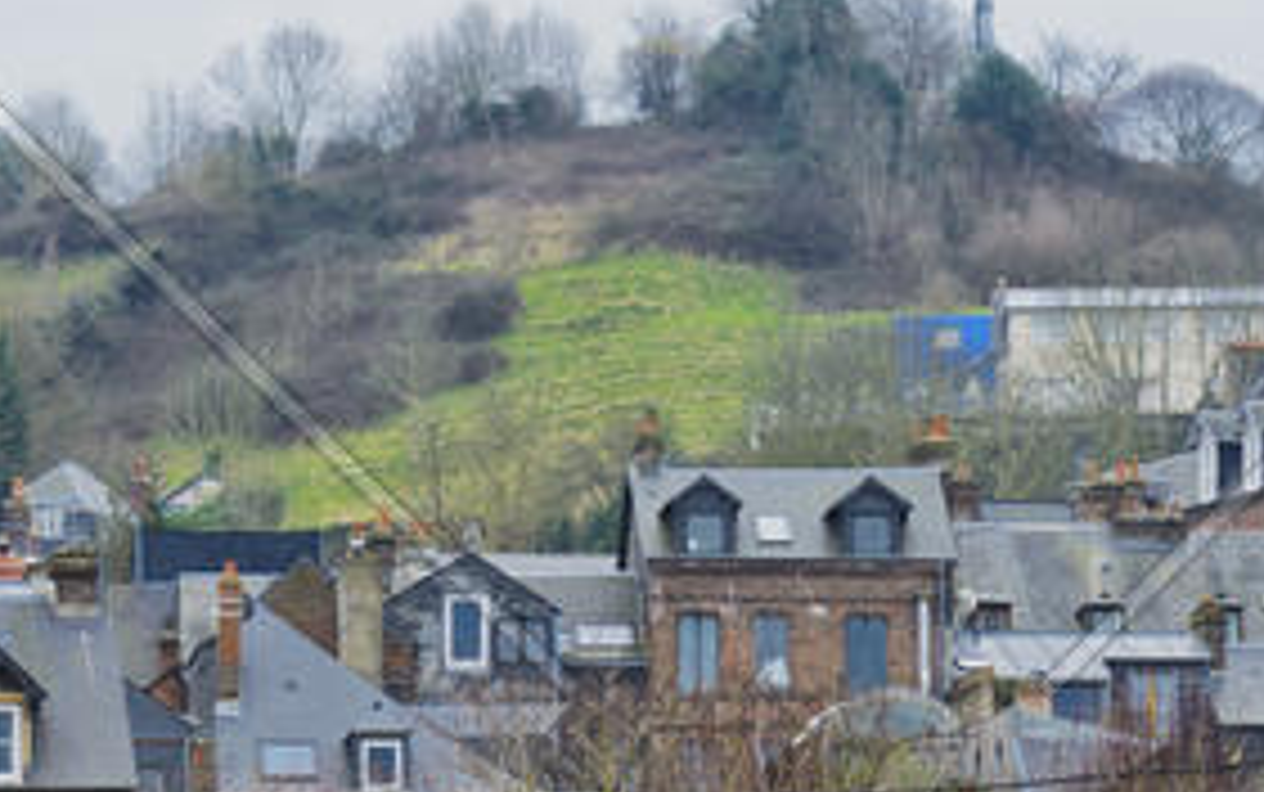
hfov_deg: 8.0
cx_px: 805
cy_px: 927
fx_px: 9017
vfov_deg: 5.0
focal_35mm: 262
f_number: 5.6
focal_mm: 55
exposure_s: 1/180
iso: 100
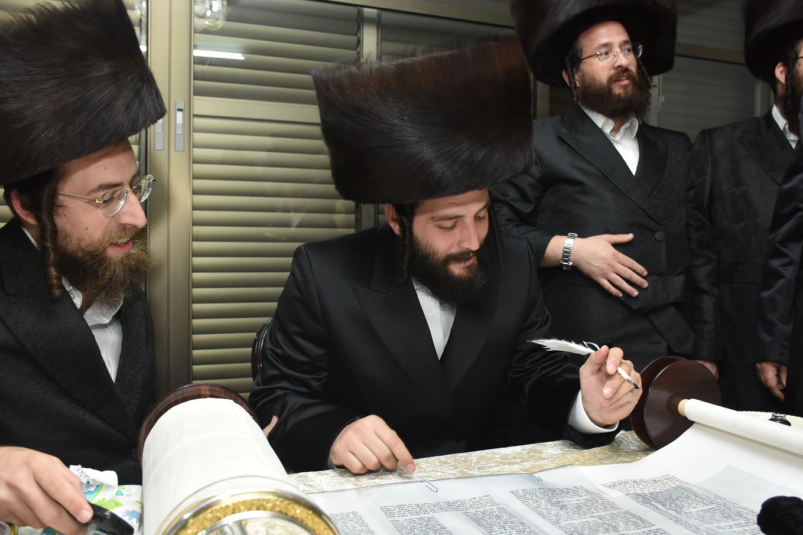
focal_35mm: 34
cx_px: 406
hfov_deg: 55.8
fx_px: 758
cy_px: 267
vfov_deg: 38.9
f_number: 5.6
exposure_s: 1/100
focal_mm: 22
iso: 1000
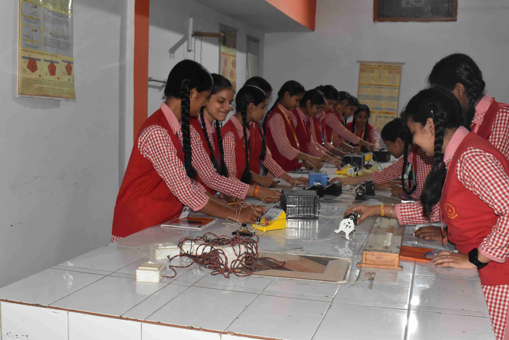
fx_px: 587
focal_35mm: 42
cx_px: 256
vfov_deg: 32.2
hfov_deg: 46.9
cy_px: 174
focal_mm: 27
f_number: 9
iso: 2200
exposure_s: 1/100
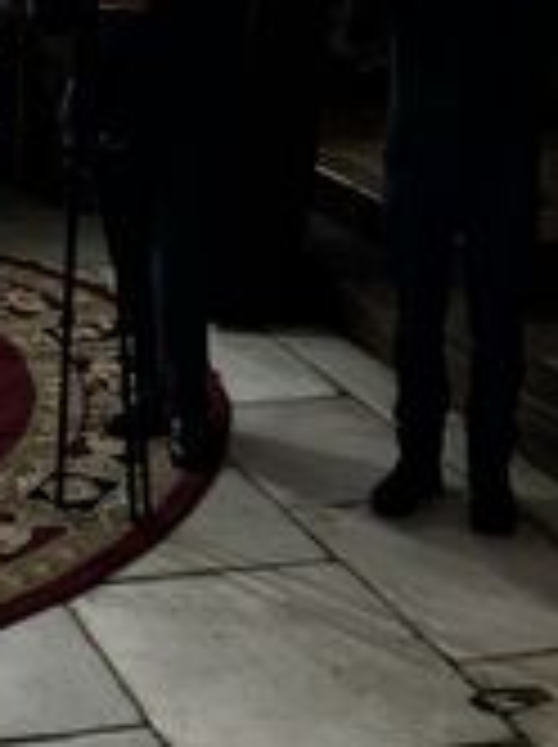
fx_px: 1875
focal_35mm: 87
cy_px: 126
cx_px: -328
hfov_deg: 15.4
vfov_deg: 22.2
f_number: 1.78
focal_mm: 6.86
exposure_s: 1/50
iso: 640
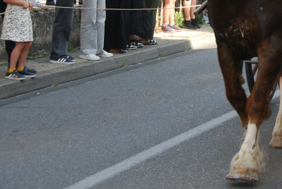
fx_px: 1107
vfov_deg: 9.7
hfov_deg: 14.4
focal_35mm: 141
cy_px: 2
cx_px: 260
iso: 400
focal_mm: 42
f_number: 7.1
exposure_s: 1/200
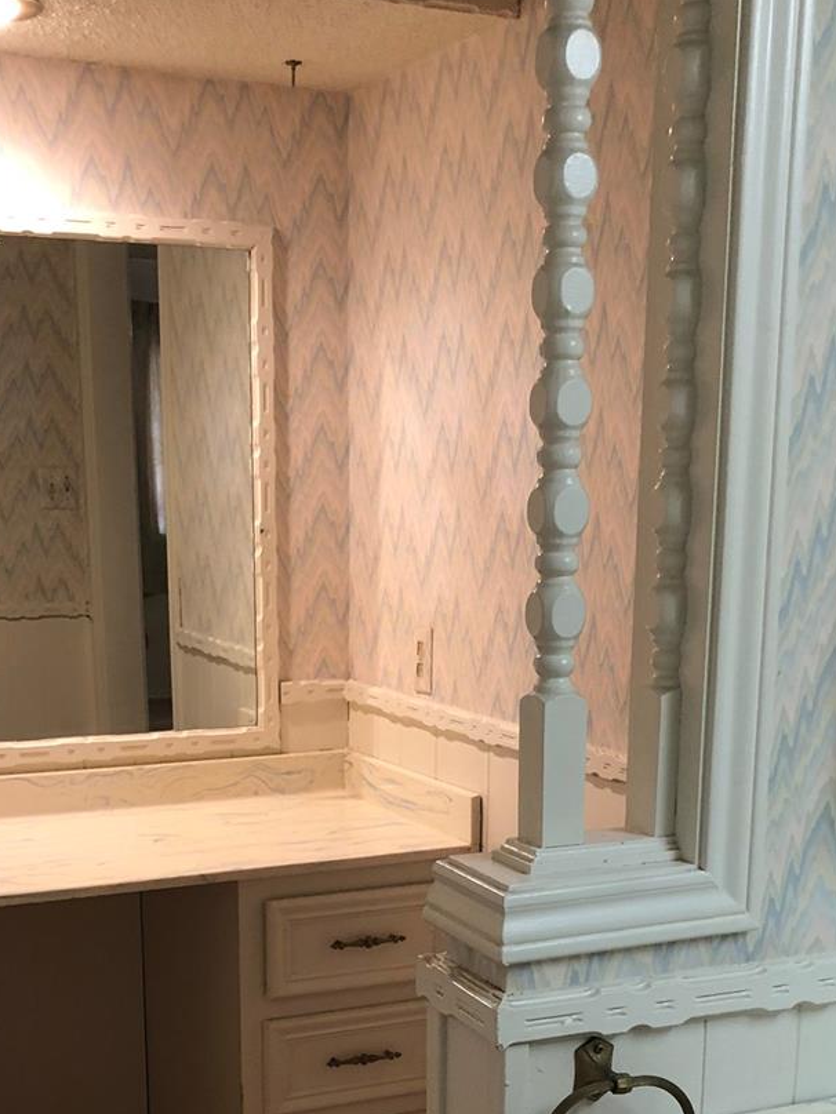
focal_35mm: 52
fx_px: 1674
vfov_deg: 35.4
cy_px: 917
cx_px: 384
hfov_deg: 28.0
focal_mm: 4
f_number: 1.8
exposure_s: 1/15
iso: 40
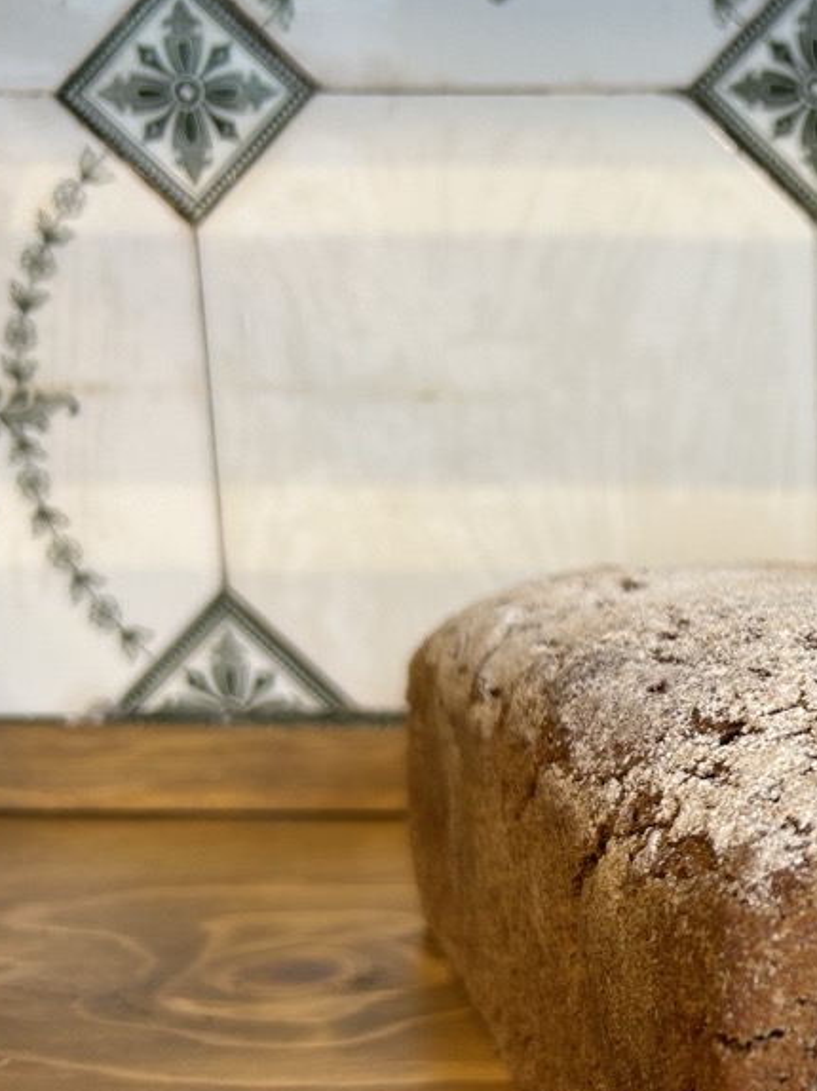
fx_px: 1827
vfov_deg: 33.1
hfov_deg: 22.0
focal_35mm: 58
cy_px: 679
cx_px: 1132
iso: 64
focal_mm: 5.7
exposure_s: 1/50
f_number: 1.5
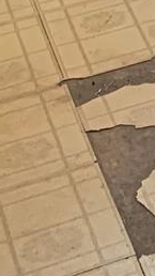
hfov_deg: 4.6
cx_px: 765
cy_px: -526
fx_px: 1645
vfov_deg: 8.3
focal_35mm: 225
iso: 100
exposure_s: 1/63
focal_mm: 4.25
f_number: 1.8
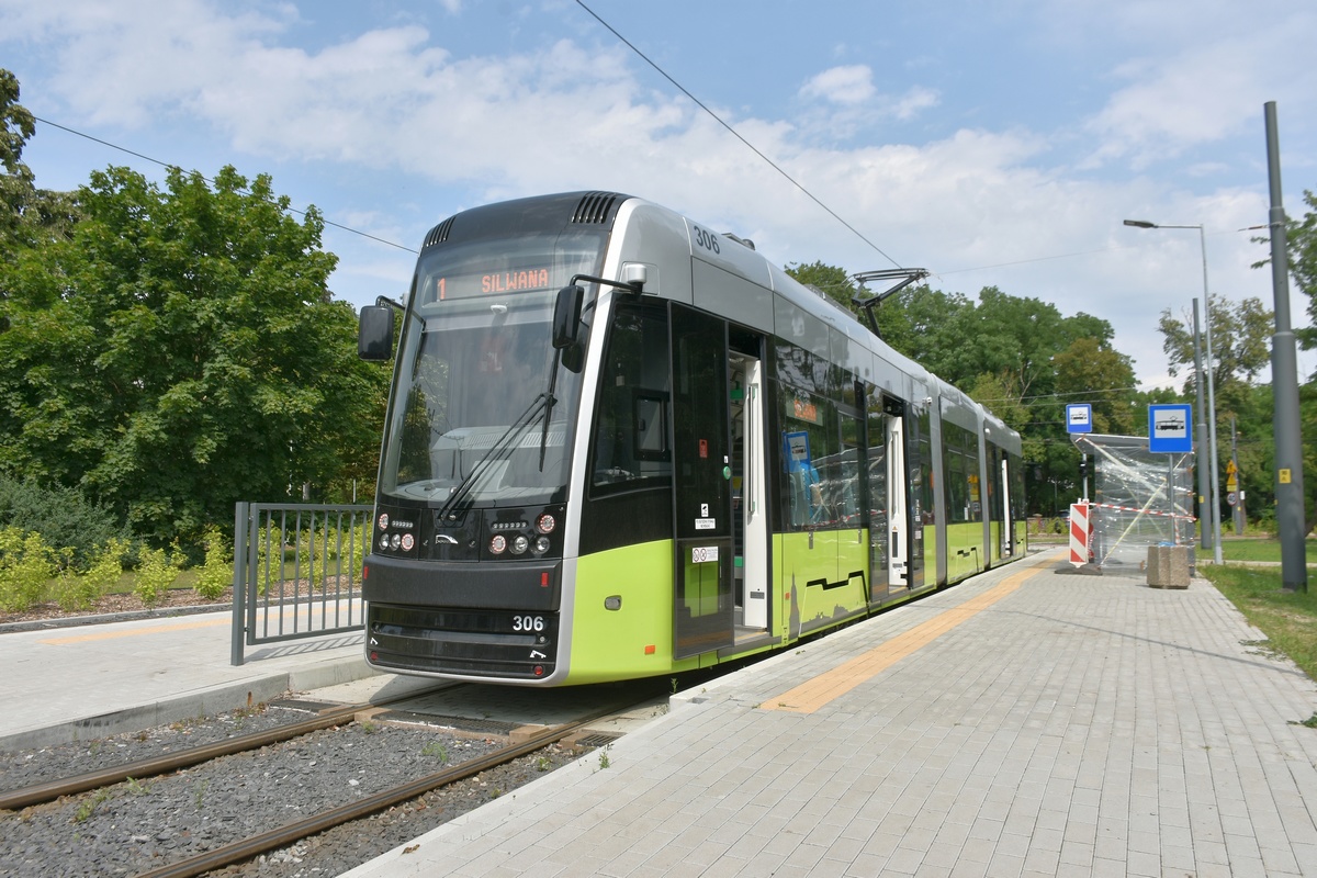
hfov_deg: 67.4
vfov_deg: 47.9
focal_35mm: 27
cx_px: 658
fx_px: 988
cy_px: 439
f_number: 9
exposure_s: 1/320
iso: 125
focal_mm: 18
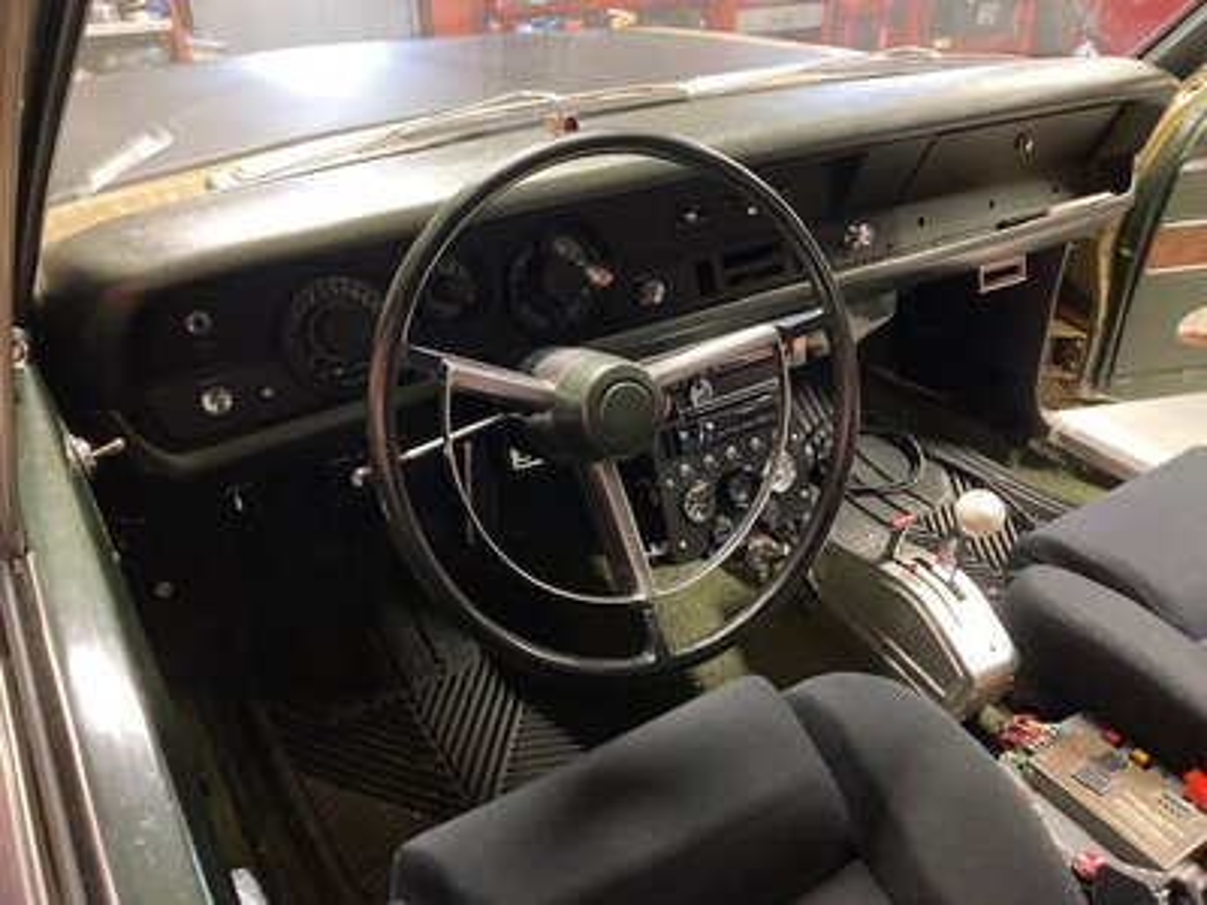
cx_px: 604
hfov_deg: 63.4
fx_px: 976
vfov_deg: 49.7
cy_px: 452
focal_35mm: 28
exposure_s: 1/24
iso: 640
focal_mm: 3.99
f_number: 1.8
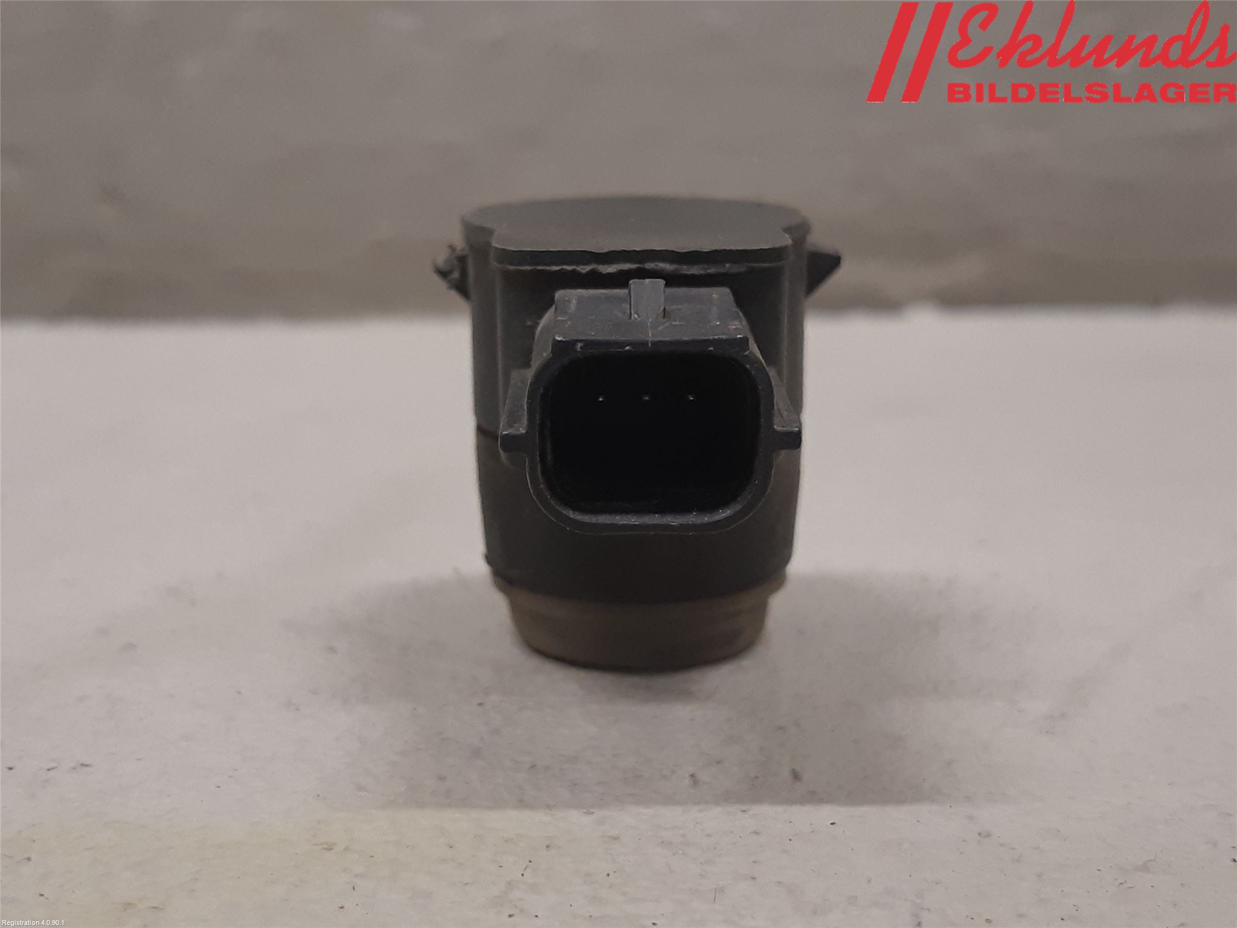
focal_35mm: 26
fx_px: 929
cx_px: 618
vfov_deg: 53.1
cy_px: 464
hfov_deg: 67.3
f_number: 1.7
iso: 125
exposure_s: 1/50
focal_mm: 3.93
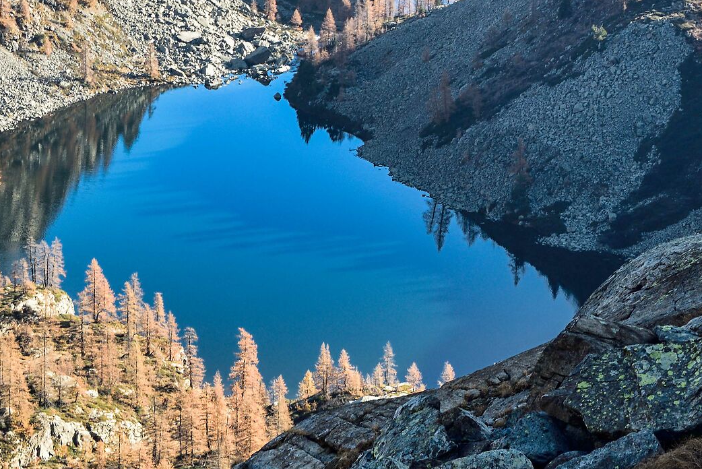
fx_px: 2966
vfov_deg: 9.0
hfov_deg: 13.4
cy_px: 85
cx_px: 138
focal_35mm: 152
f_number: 11
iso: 200
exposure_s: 1/30
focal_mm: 66
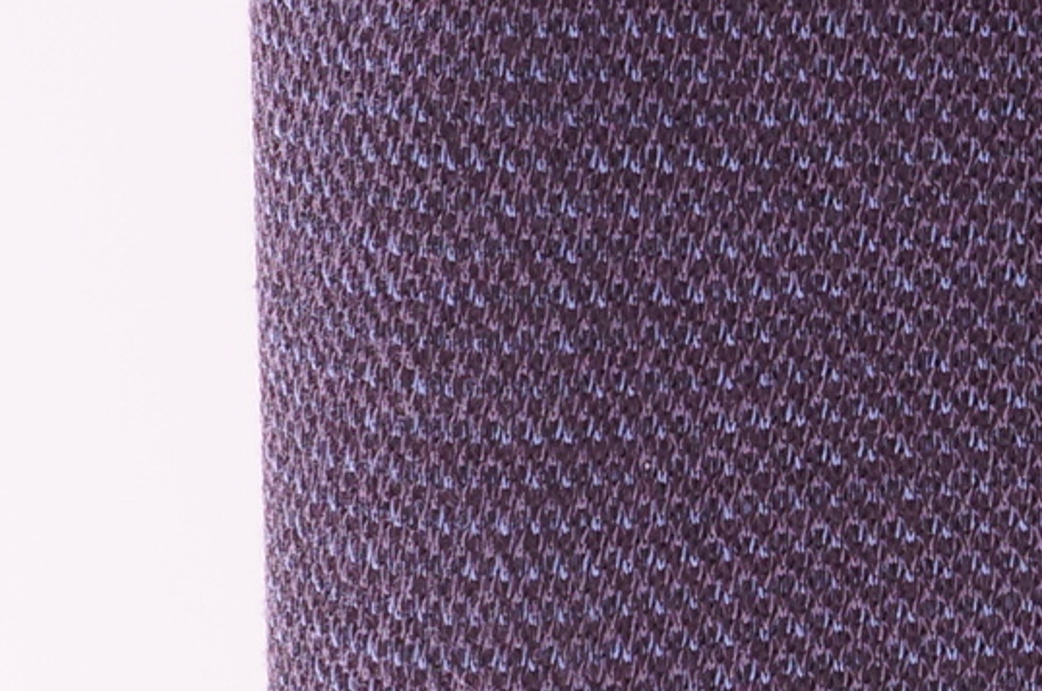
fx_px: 8491
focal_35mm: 294
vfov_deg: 4.6
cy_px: -122
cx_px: 1747
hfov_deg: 6.9
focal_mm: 35
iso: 200
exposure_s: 1/60
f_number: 4
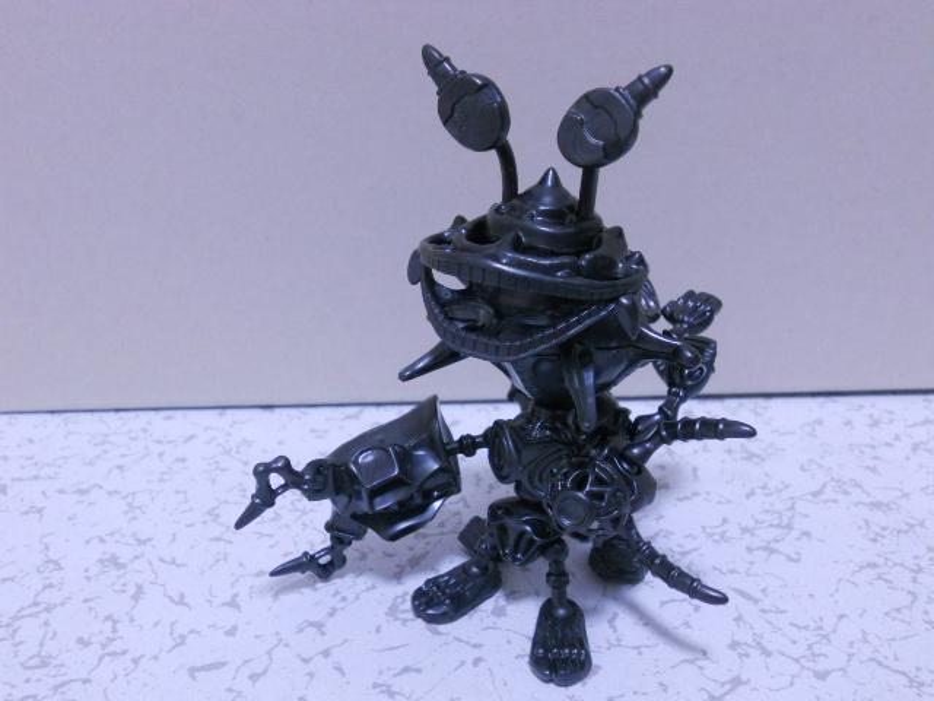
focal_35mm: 38
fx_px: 1025
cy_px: 350
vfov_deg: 37.7
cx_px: 467
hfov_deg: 49.0
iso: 400
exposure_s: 1/13
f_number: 3.9
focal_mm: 6.9
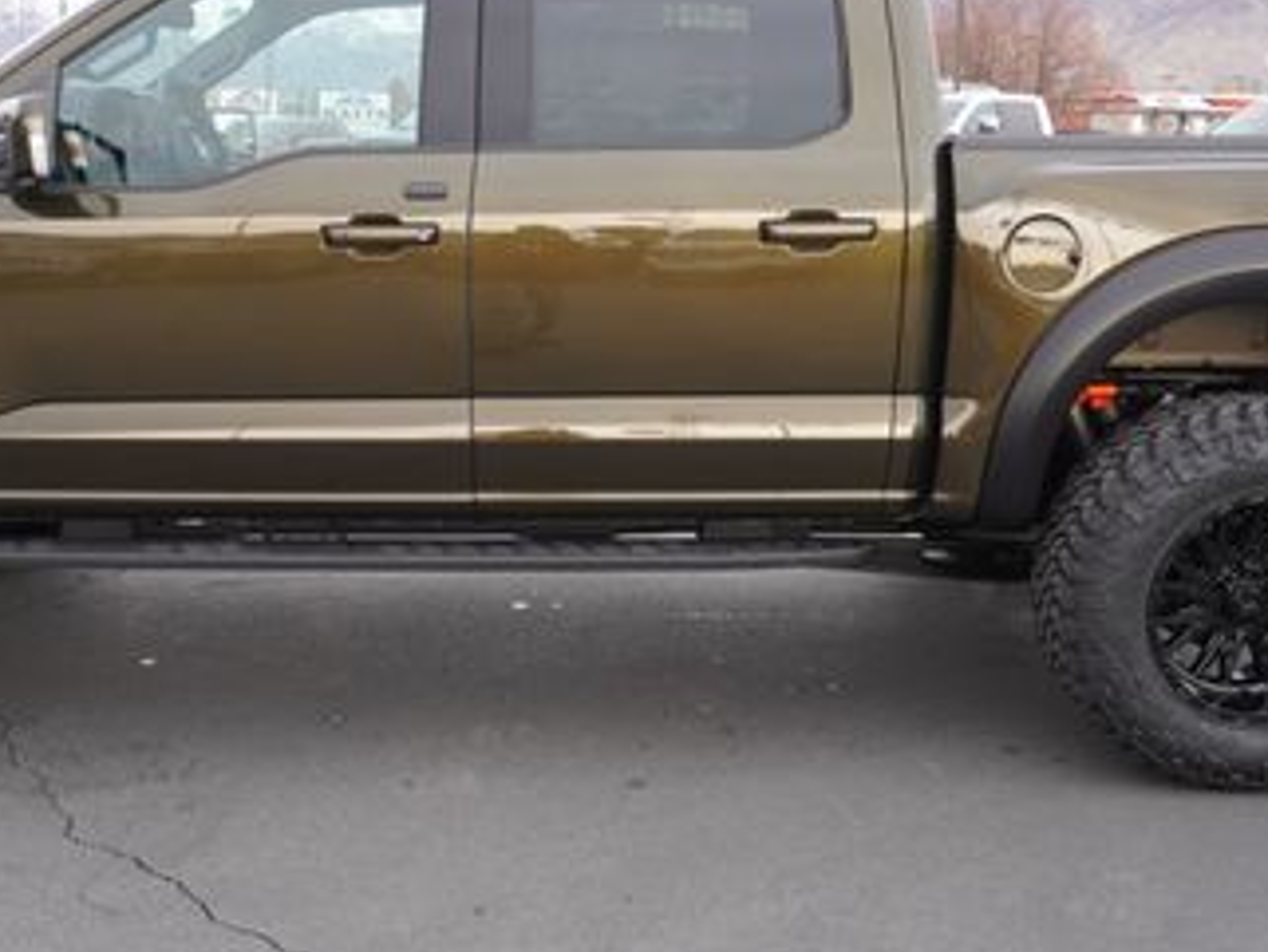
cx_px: 537
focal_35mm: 46
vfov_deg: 31.5
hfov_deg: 41.1
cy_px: 407
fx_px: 1686
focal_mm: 16
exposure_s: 1/80
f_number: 5
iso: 100
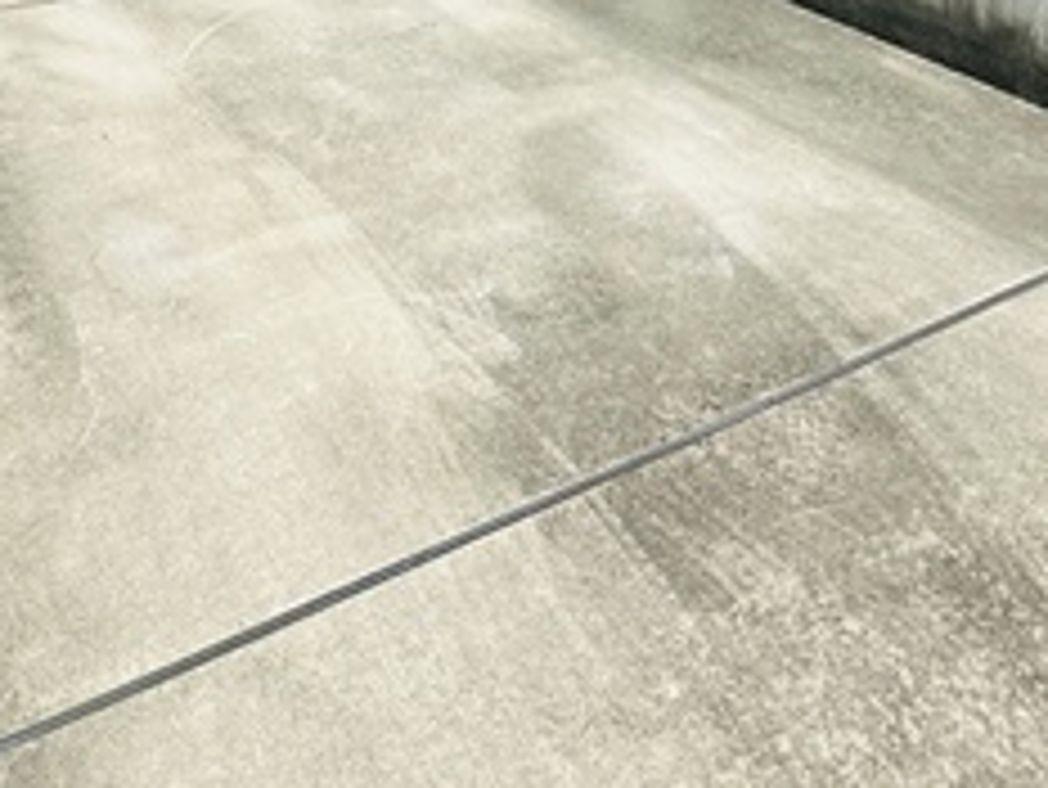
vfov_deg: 26.5
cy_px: -344
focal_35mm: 42
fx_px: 1272
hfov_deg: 44.6
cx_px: 441
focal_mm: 2.22
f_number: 2.2
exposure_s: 1/1103
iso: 40
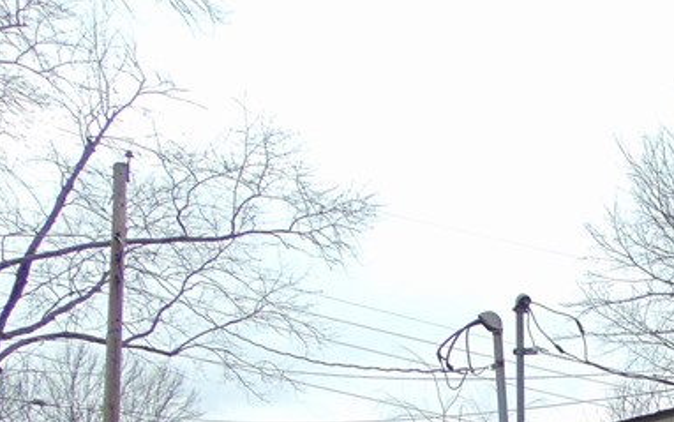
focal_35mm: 71
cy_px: 662
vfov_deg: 16.5
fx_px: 1305
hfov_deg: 25.3
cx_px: 857
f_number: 3
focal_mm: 4.5
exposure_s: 1/100
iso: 80
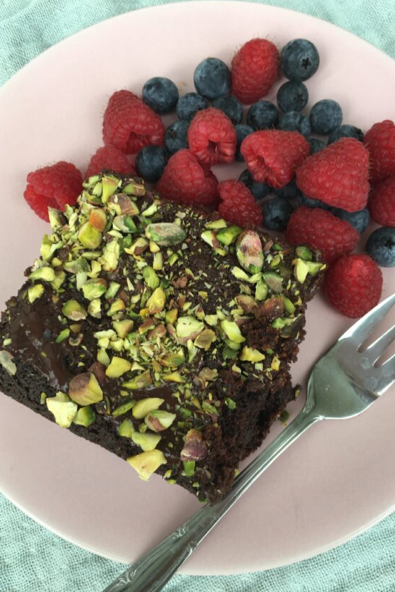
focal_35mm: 31
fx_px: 510
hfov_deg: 42.3
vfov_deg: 60.3
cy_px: 289
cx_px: 209
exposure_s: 1/50
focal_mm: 4.15
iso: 32
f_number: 2.2
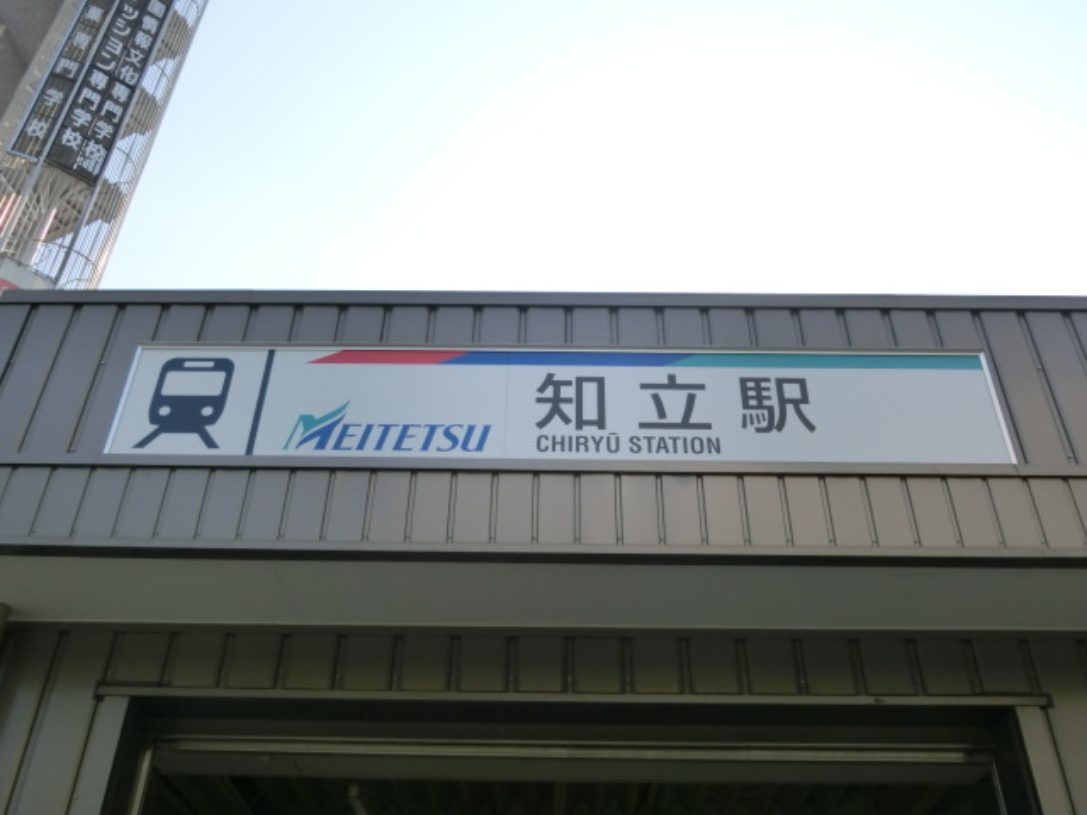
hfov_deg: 54.0
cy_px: 408
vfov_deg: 41.8
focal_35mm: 34
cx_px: 544
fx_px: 1068
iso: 80
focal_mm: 6
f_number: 7.8
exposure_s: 1/250
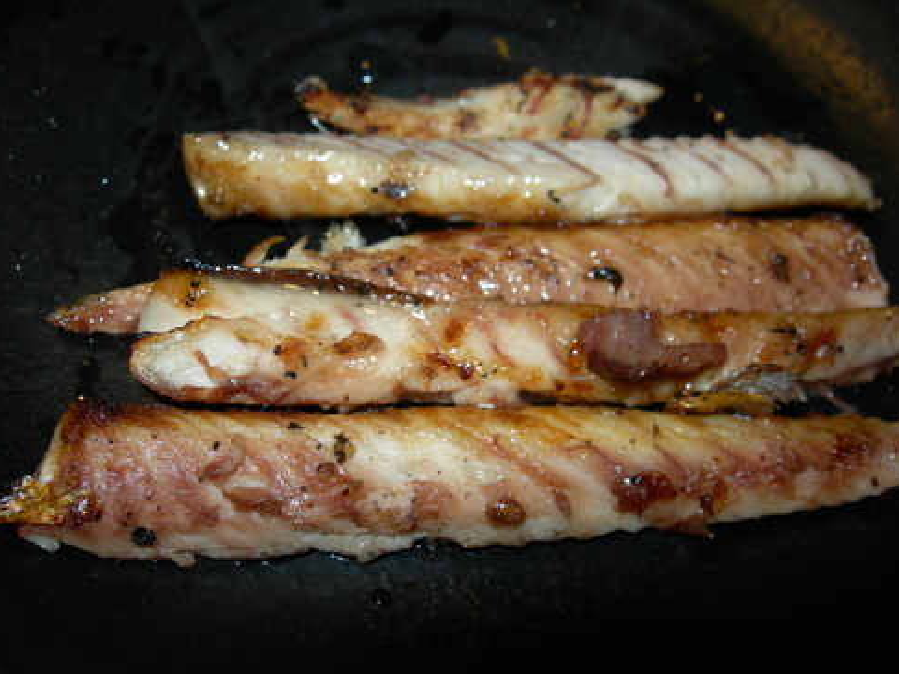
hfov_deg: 47.9
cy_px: 344
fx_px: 1013
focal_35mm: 39
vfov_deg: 36.8
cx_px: 456
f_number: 4.8
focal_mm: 7.8
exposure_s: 1/60.1
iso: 50
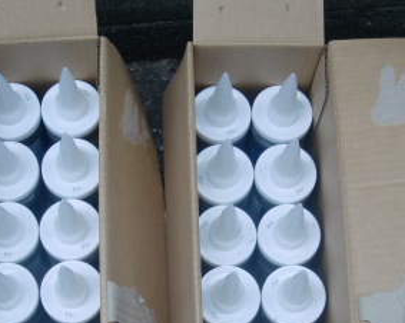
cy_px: 229
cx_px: 199
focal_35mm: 84
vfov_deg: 18.2
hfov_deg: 22.8
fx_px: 1006
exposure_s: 1/125
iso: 64
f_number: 3.9
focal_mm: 6.66
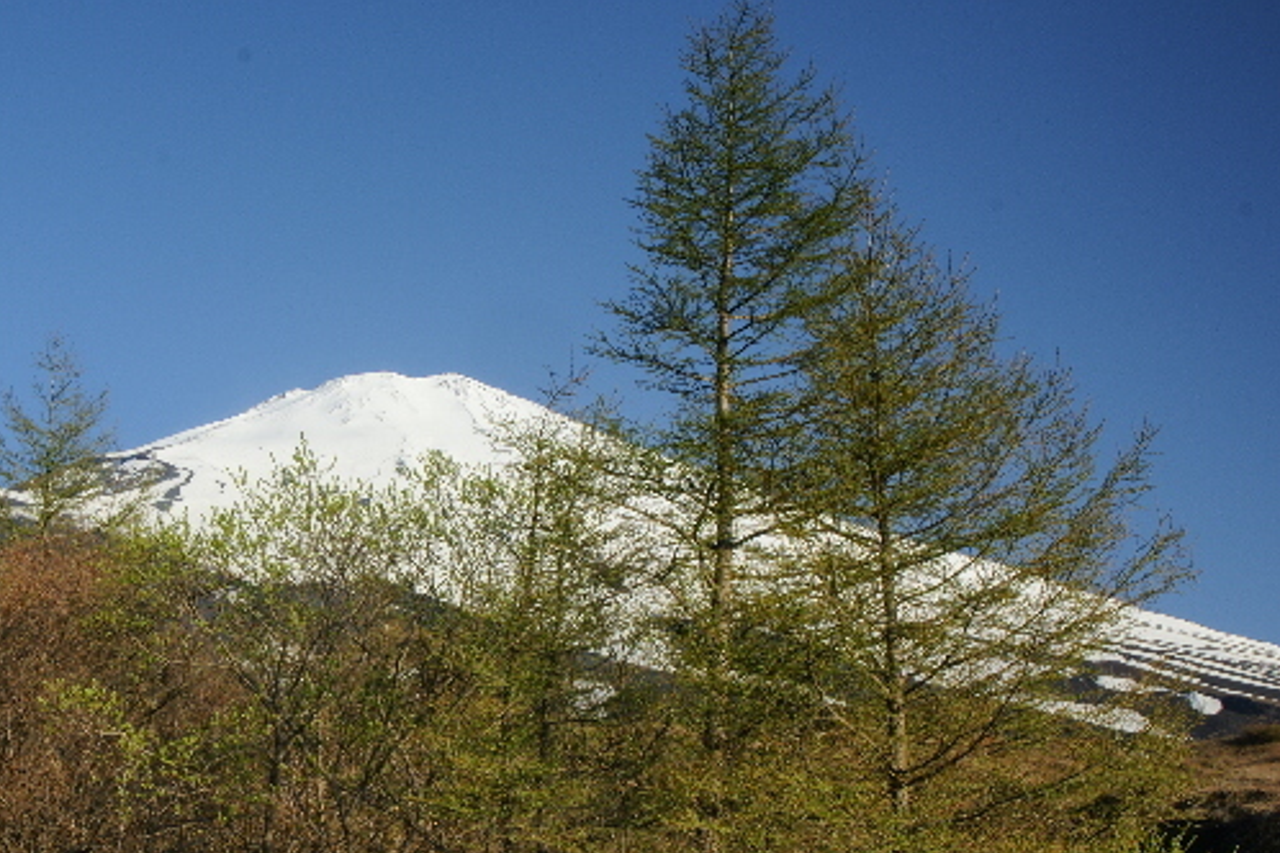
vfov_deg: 23.0
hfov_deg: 33.5
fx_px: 2098
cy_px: 511
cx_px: 393
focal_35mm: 59
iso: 100
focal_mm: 28
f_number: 22
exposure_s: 1/13
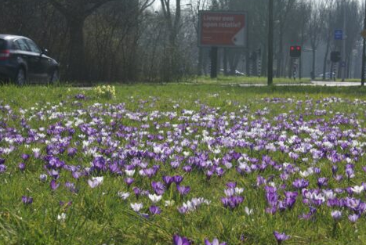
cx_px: 194
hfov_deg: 15.2
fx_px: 1375
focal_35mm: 135
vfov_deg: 10.2
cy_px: 147
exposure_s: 1/160
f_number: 13
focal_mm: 70
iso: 100
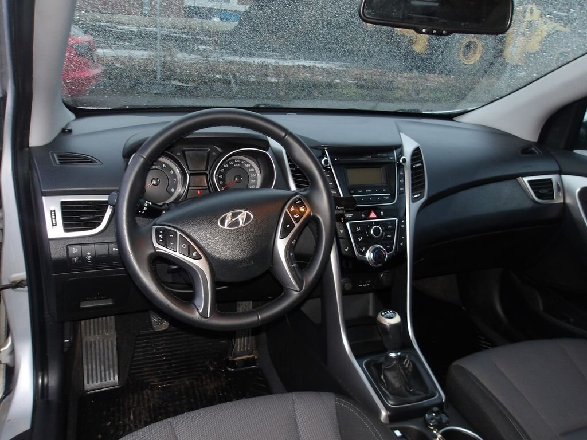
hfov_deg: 65.3
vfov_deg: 51.4
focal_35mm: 27
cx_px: 294
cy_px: 220
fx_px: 458
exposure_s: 1/15
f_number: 3
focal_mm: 4.9
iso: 200
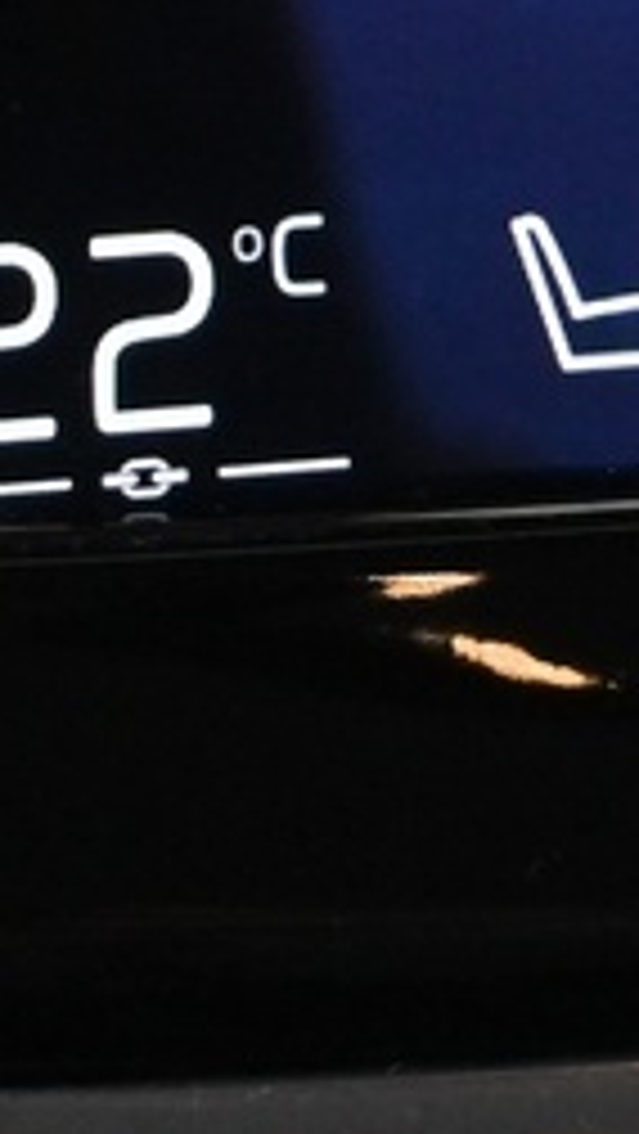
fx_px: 7431
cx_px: 828
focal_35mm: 247
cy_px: -1197
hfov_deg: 4.9
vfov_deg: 8.3
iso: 2500
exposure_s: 1/40
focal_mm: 24.5
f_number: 4.2
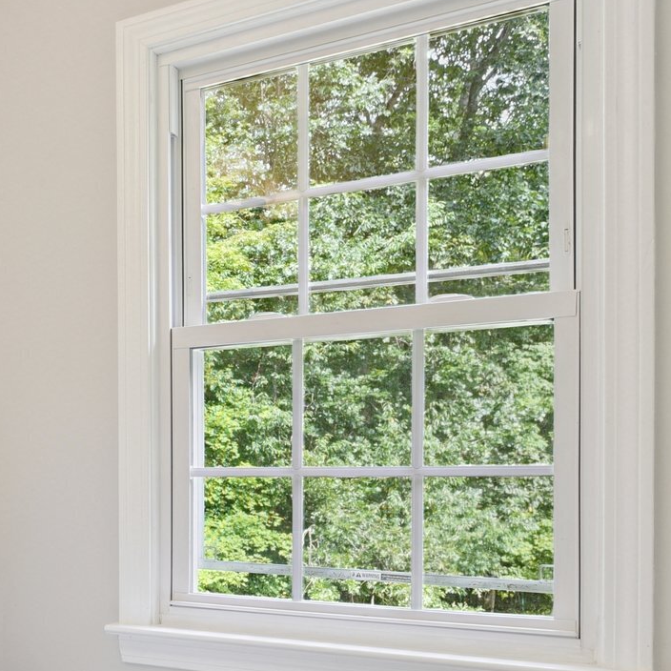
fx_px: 921
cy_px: 474
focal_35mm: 42
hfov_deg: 34.6
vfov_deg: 39.3
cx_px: -66
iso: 400
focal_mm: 17
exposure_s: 1/30
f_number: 11
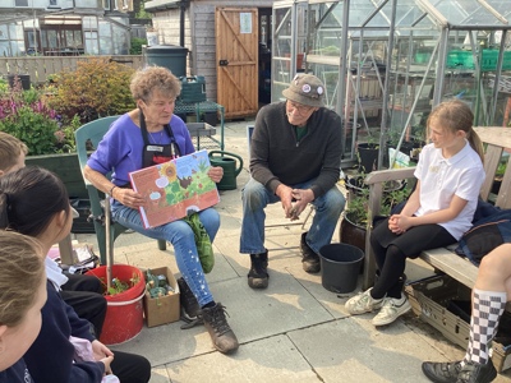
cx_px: 256
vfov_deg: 45.4
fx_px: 458
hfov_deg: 58.4
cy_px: 192
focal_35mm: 31
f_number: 2.4
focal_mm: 3.3
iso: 25
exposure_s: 1/438
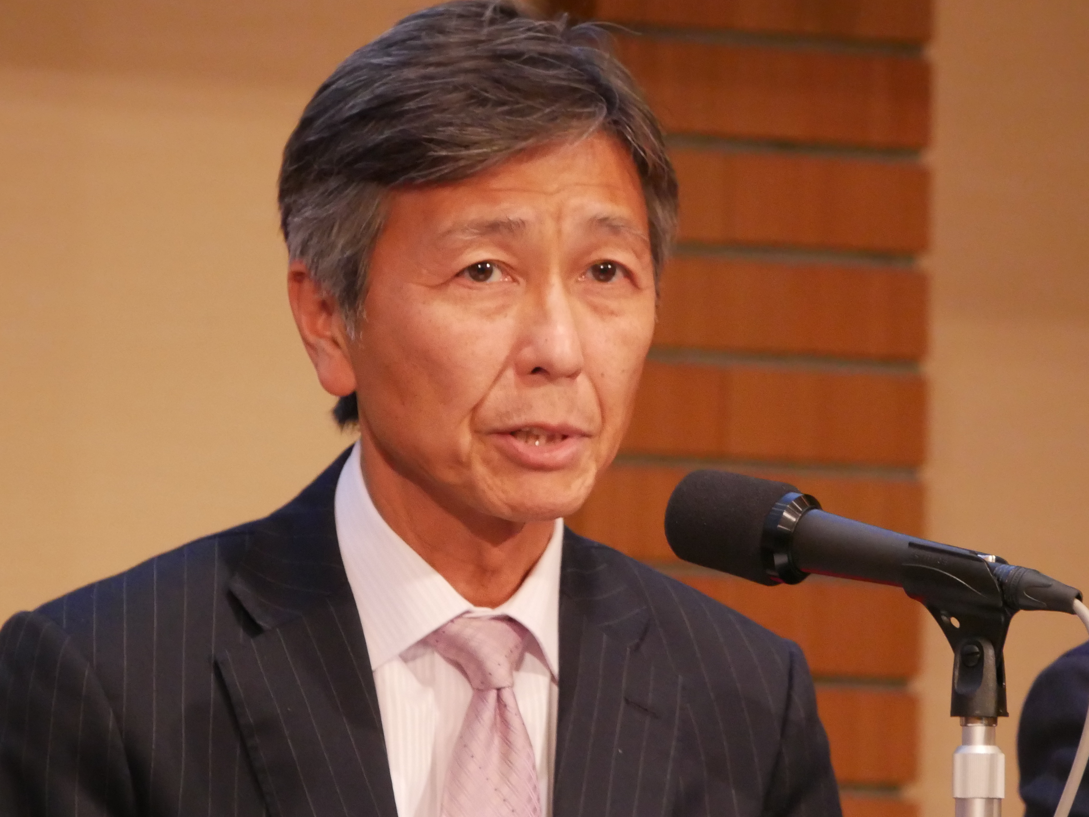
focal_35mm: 497
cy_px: 408
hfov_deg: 4.0
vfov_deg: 3.0
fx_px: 15635
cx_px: 544
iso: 3200
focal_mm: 175
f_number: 5.6
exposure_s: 1/100
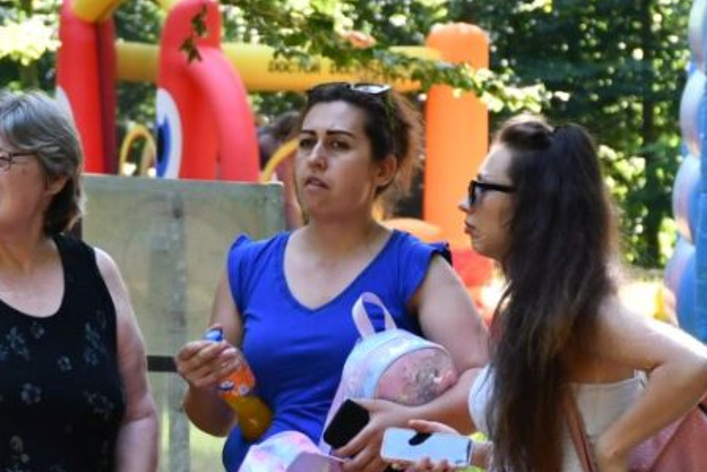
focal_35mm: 295
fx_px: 5795
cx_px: 123
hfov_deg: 7.0
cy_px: 511
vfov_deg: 4.7
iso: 560
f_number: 5
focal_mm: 70
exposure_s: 1/250
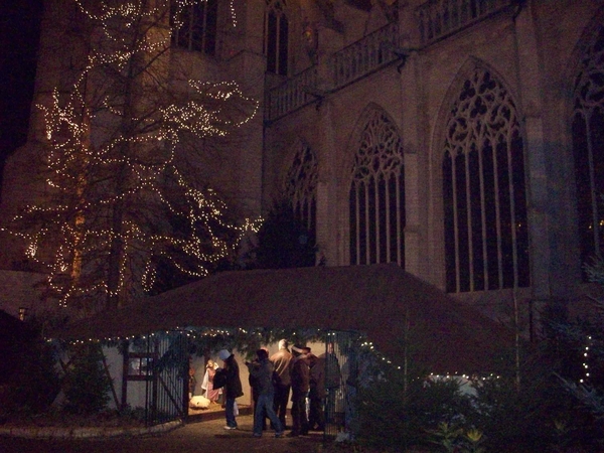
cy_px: 226
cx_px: 302
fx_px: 646
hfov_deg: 50.1
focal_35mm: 37
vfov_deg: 38.7
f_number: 2.8
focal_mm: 6.2
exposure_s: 1/45
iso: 800
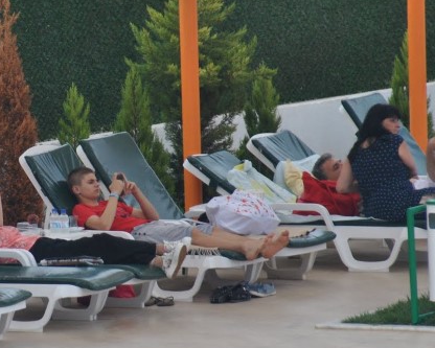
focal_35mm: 778
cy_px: 213
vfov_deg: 2.0
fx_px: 10019
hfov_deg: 2.5
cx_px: 56
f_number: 5.6
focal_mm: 200
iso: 280
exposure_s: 1/500
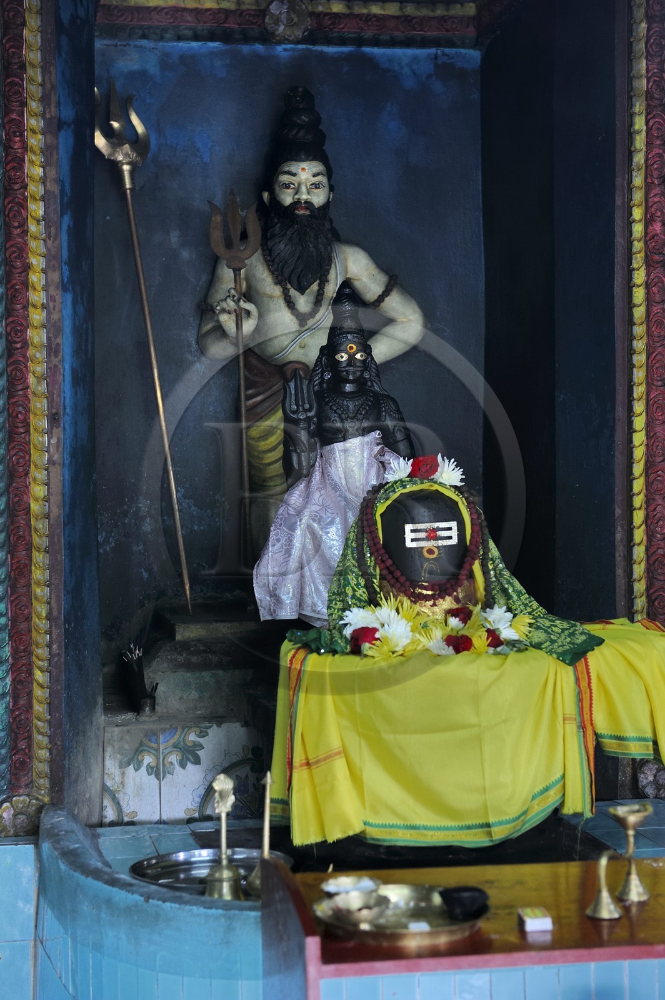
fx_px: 1721
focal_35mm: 62
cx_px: 332
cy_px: 500
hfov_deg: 21.9
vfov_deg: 32.4
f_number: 4
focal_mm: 62
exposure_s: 1/50
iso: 800
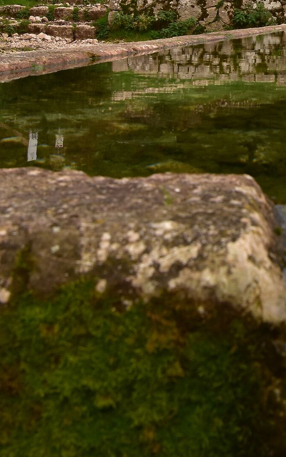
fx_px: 848
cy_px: -13
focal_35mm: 68
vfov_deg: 28.2
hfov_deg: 18.3
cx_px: 331
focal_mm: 20
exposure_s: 1/60
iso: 400
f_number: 8
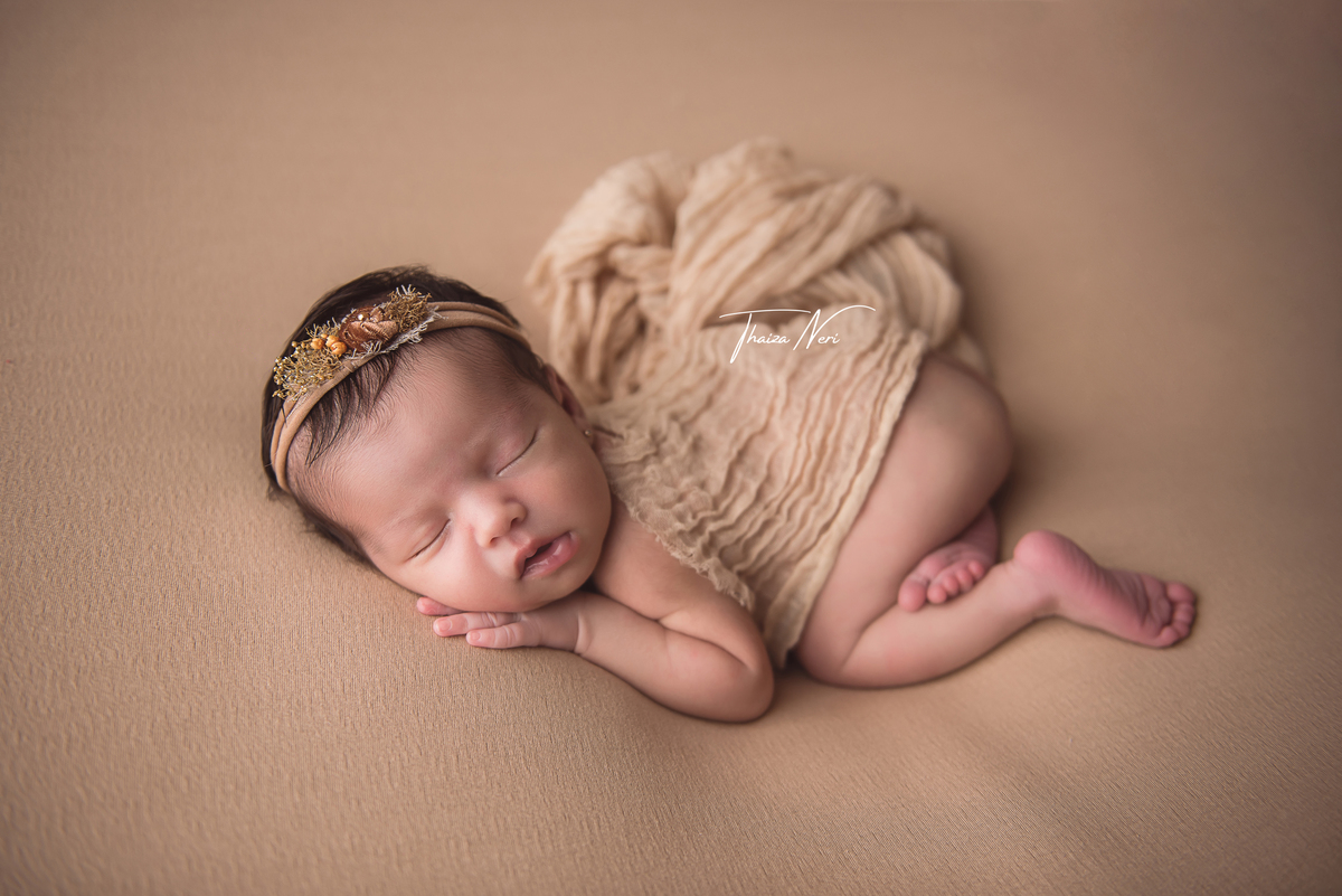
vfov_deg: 37.9
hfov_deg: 54.4
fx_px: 1305
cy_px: 448
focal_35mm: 35
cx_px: 671
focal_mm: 35
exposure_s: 1/160
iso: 100
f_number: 2.8
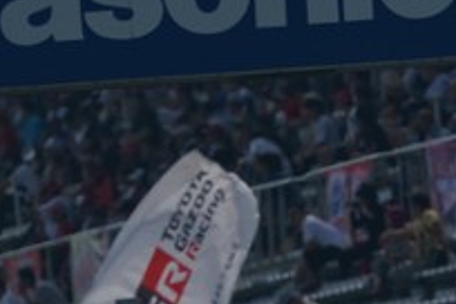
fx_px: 26813
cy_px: 431
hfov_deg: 1.0
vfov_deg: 0.6
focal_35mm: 2117
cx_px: 163
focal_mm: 600
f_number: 8
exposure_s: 1/1600
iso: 200
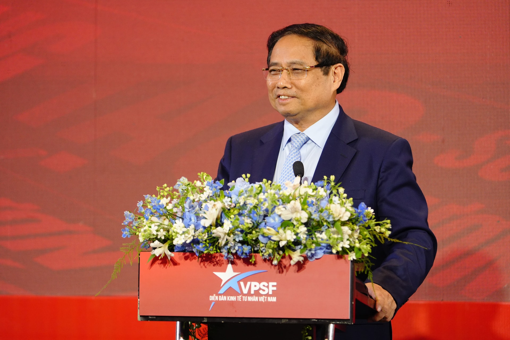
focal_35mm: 359
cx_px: 255
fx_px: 5085
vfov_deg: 3.8
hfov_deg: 5.7
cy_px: 170
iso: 3200
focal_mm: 359
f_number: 6.3
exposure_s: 1/320
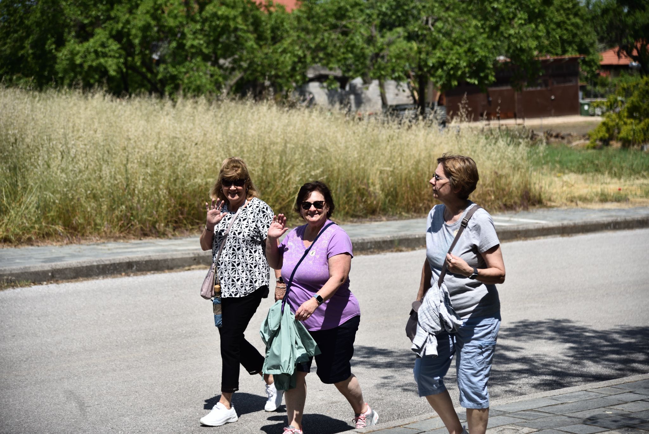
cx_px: 324
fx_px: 1551
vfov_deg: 15.9
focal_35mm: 86
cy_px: 217
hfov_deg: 23.6
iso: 280
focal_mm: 86
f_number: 4
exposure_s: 1/4000
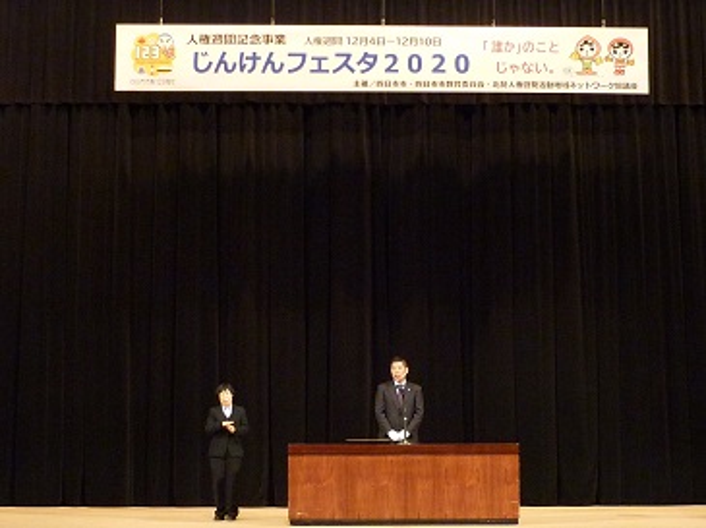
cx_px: 353
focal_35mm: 69
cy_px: 264
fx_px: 1406
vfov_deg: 21.3
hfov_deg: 28.2
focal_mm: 6.4
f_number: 3
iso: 400
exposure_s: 1/25
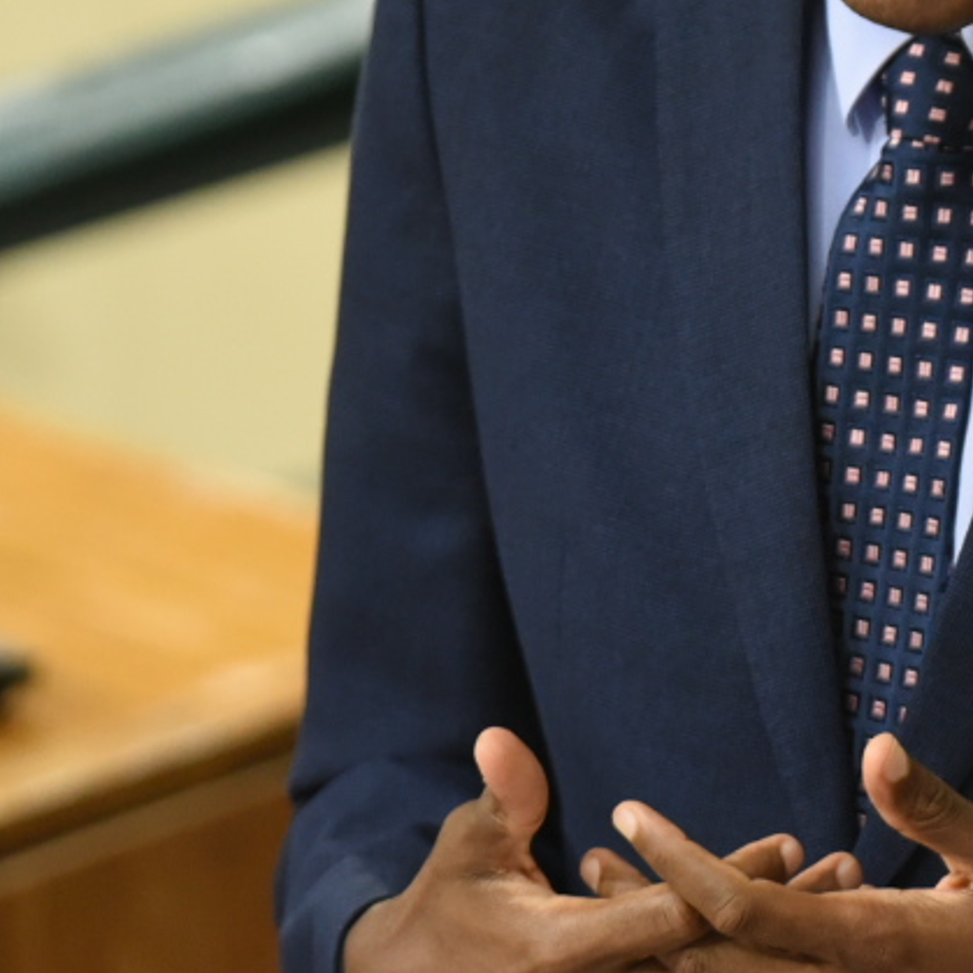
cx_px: 1314
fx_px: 25091
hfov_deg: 2.2
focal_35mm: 789
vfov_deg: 2.2
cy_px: 197
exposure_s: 1/320
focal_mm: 240
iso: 3200
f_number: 3.2
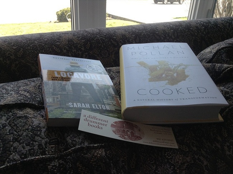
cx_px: 116
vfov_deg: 42.8
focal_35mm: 33
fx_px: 222
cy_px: 87
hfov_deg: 55.4
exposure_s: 1/120
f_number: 2.4
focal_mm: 3.3
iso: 32
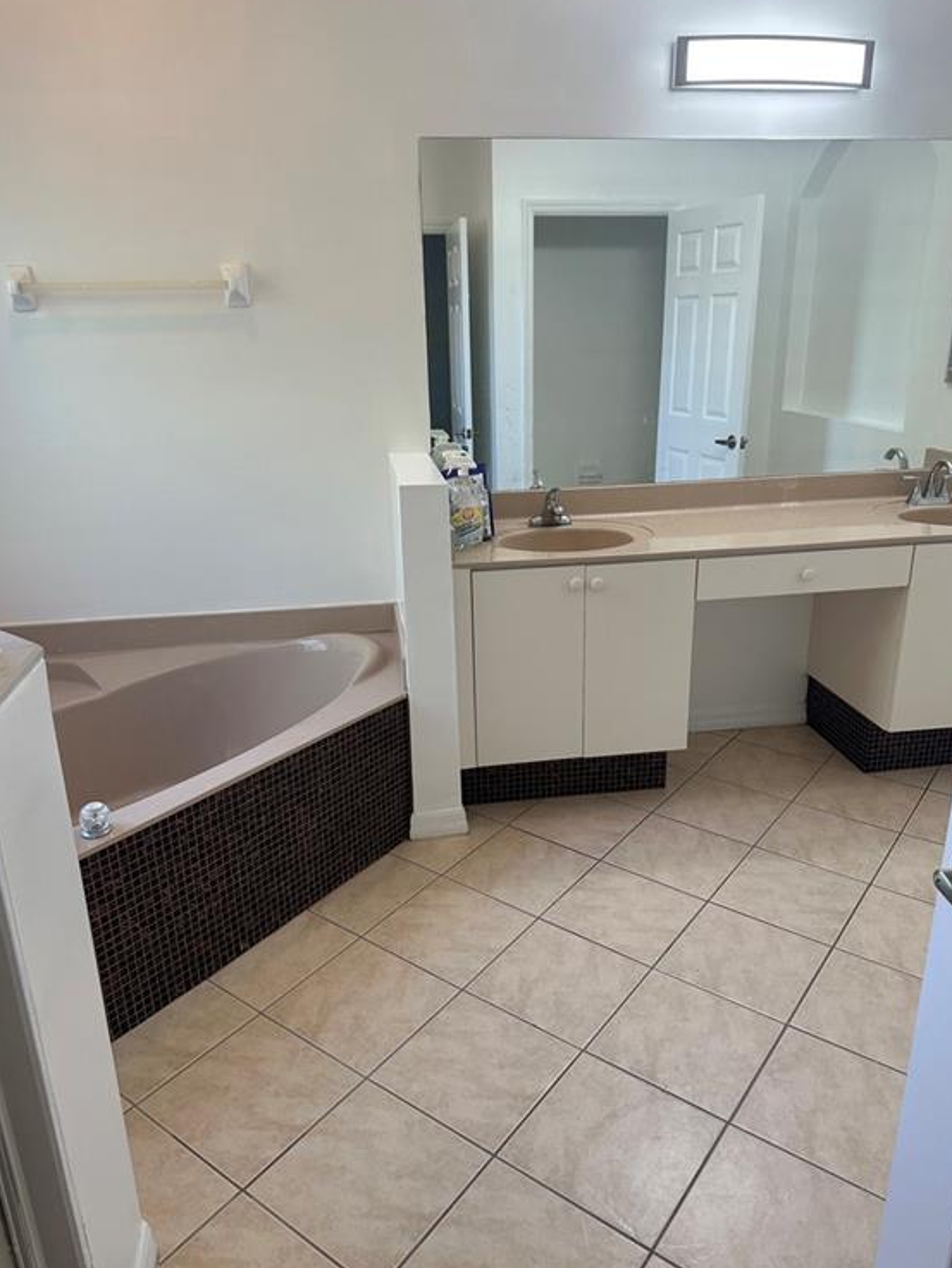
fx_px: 916
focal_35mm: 25
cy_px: 638
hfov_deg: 54.9
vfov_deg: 69.4
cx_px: 479
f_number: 1.78
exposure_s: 1/120
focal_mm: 6.86
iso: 100
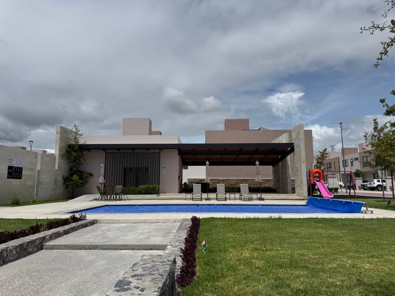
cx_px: 198
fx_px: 274
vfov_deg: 56.8
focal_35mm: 24
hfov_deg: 71.6
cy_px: 148
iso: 80
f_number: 1.78
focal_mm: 6.76
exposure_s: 1/12346
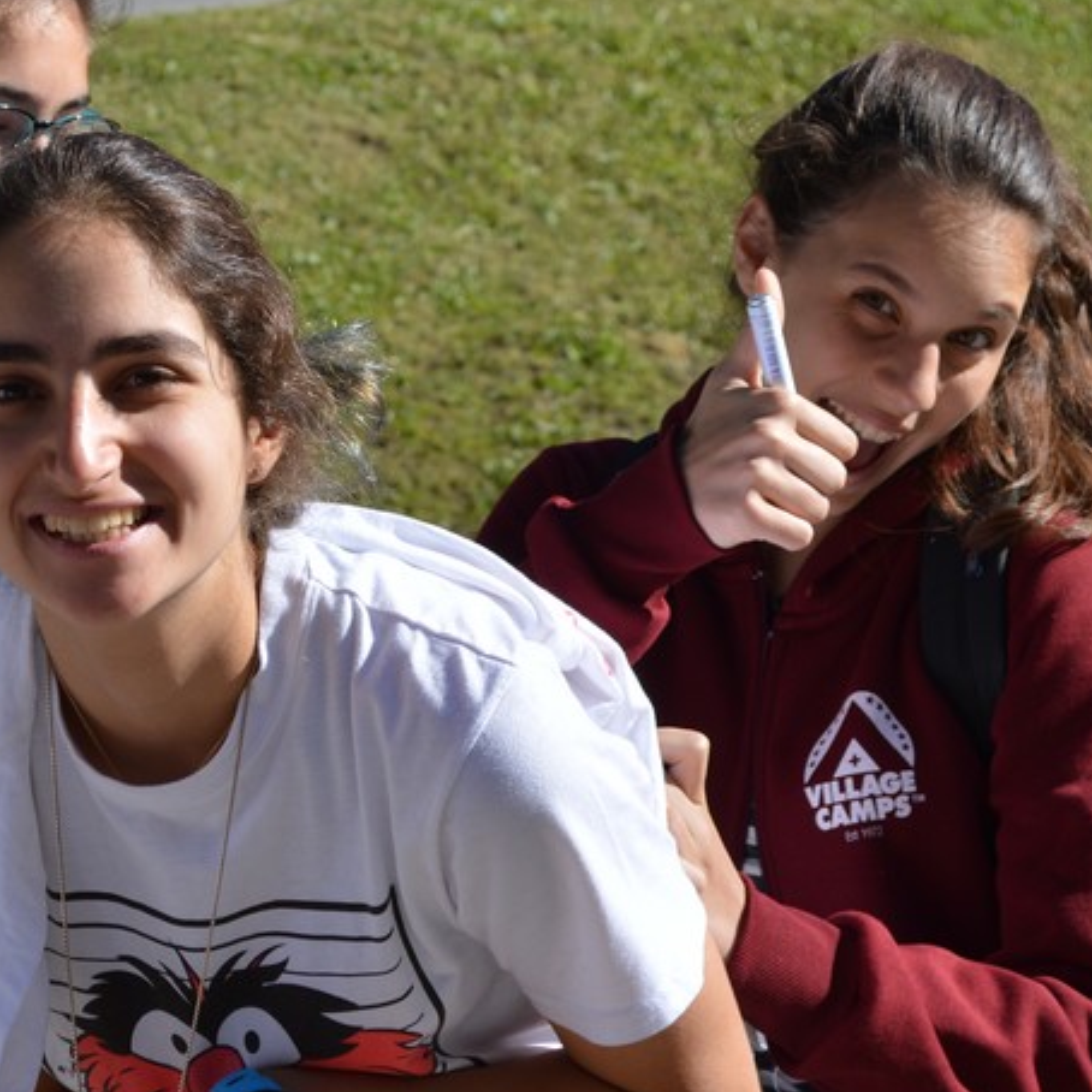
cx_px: 320
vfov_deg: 11.1
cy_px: 458
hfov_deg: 11.0
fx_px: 5638
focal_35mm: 158
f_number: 6.3
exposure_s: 1/320
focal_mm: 55
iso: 100
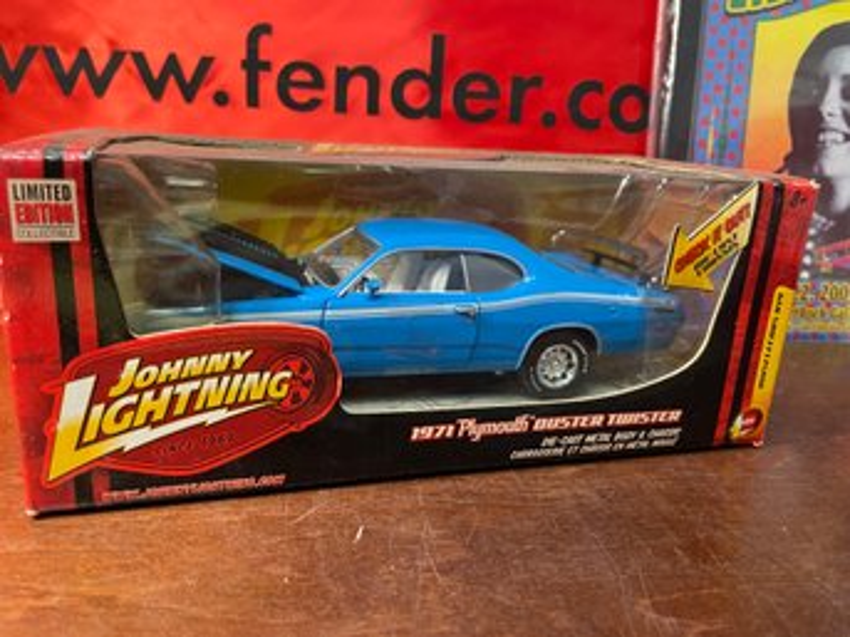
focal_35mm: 26
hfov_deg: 67.3
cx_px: 425
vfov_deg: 53.0
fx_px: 638
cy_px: 318
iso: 200
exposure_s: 1/60
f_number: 1.6
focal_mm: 4.2
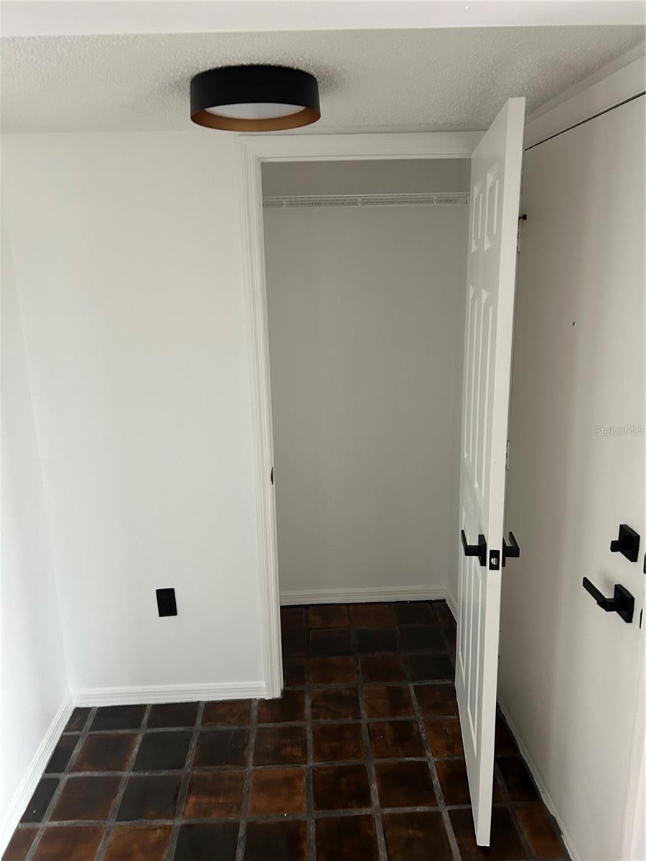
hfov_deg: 53.1
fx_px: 647
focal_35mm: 26
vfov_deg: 67.3
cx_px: 323
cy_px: 430
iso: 250
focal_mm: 5.7
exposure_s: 1/60
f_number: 1.5
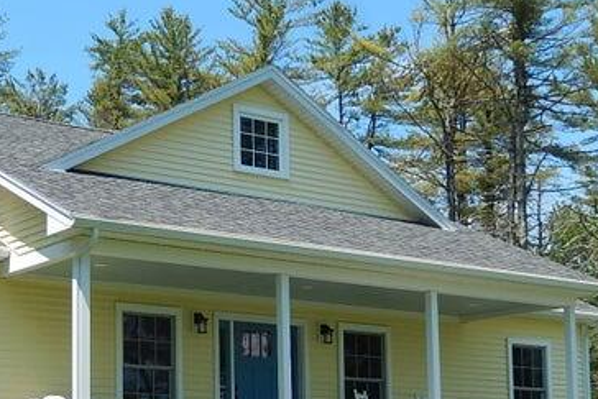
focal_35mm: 75
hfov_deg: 26.5
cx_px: 115
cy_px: 363
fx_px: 1246
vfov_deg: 17.9
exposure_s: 1/800
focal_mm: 7.3
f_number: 4.2
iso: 125
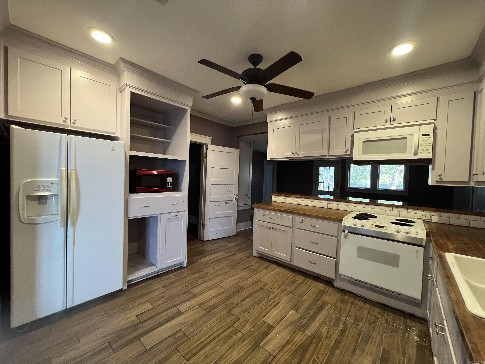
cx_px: 242
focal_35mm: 13
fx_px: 182
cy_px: 182
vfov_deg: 89.9
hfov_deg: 106.2
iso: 500
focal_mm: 1.57
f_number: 1.8
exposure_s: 1/60
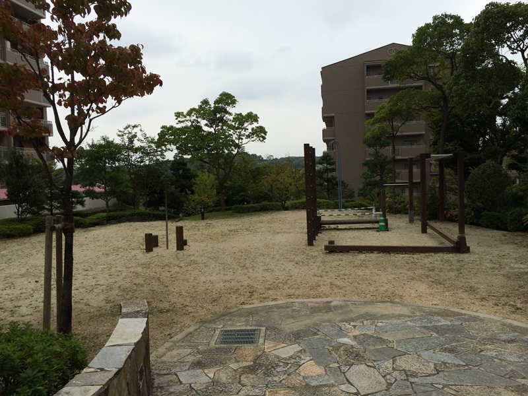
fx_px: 458
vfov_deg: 46.8
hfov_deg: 60.0
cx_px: 264
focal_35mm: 30
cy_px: 198
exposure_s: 1/1282
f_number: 2.2
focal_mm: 4.12
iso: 32
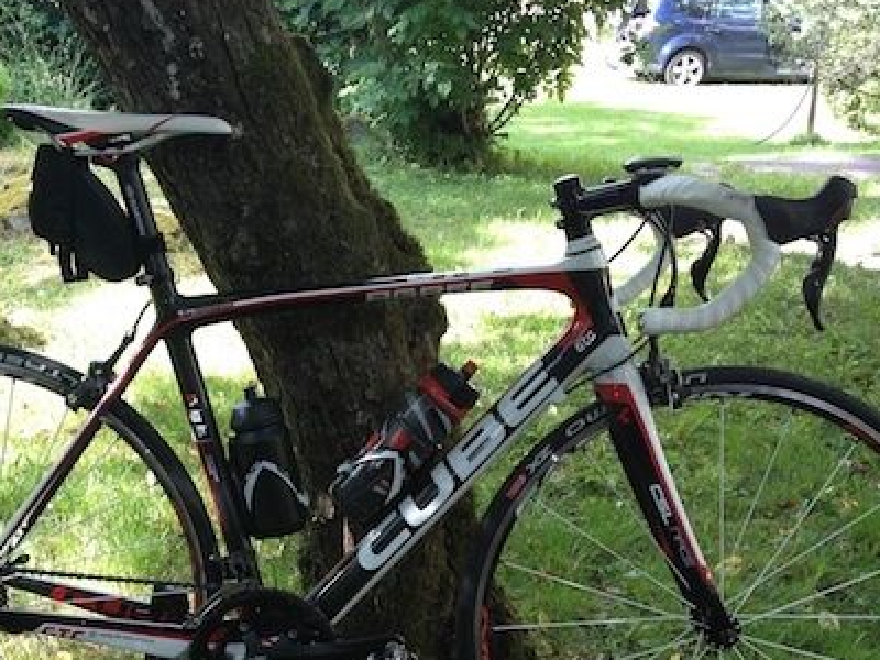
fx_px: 1424
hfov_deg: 34.3
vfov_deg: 25.8
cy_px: 499
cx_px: 367
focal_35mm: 56
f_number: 2.4
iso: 80
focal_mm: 4.28
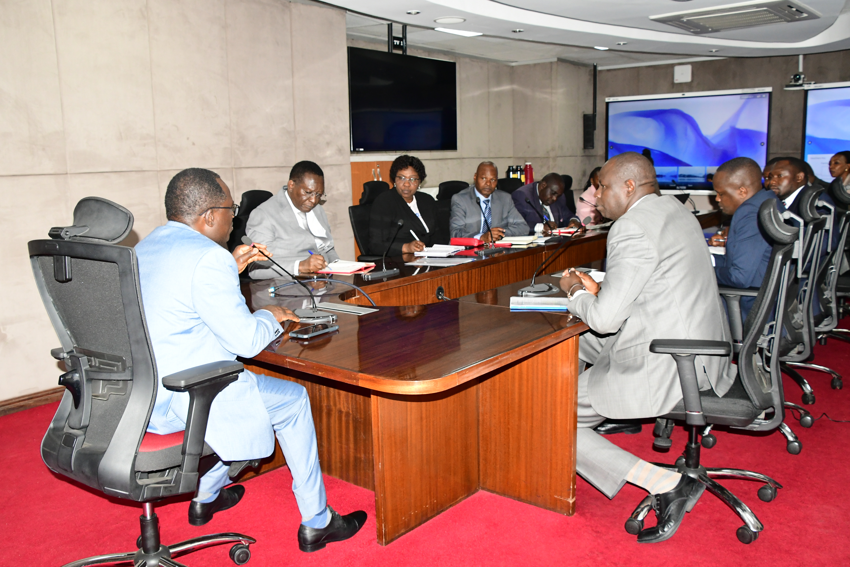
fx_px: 732
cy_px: 284
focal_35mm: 31
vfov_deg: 42.3
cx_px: 425
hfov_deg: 60.3
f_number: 6.3
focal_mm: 21
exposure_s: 1/320
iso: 2000
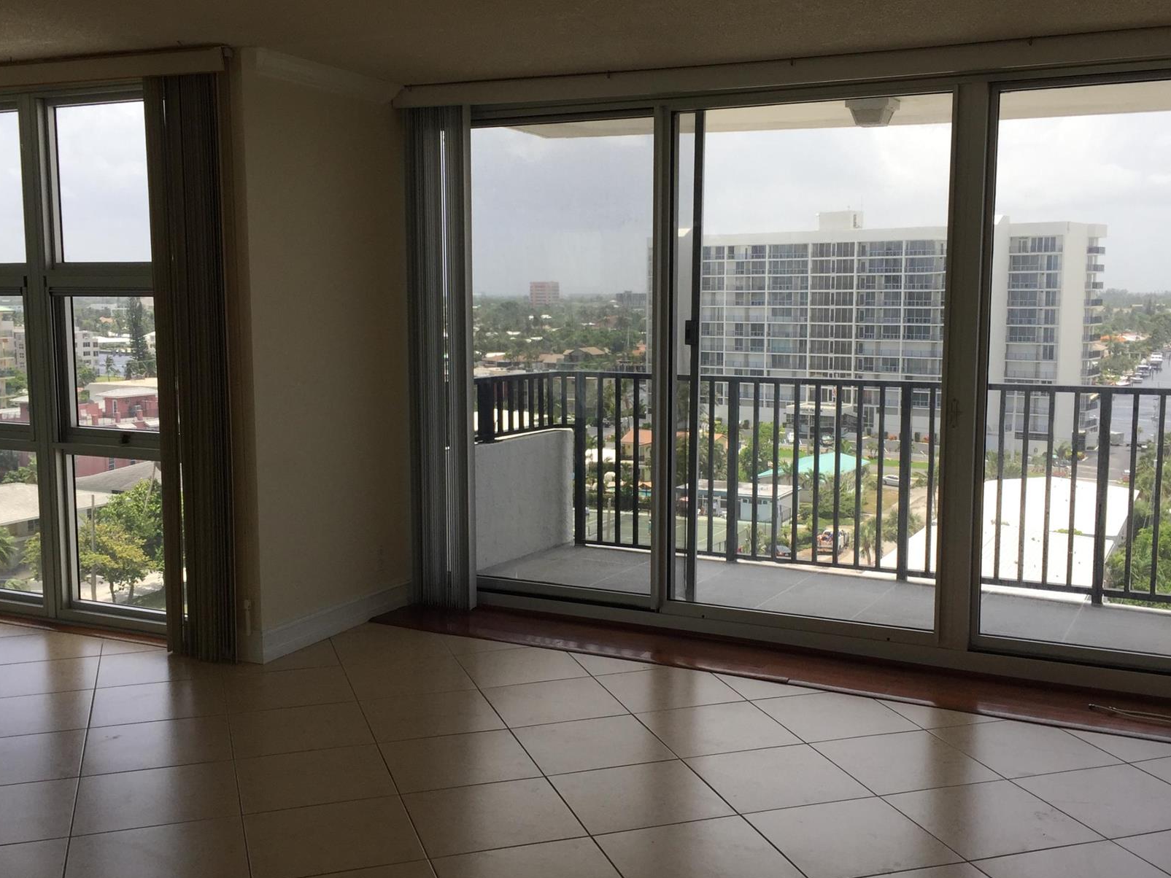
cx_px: 610
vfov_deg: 38.7
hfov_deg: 50.1
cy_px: 443
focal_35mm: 37
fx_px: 1252
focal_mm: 4.15
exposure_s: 1/471
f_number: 2.2
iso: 32
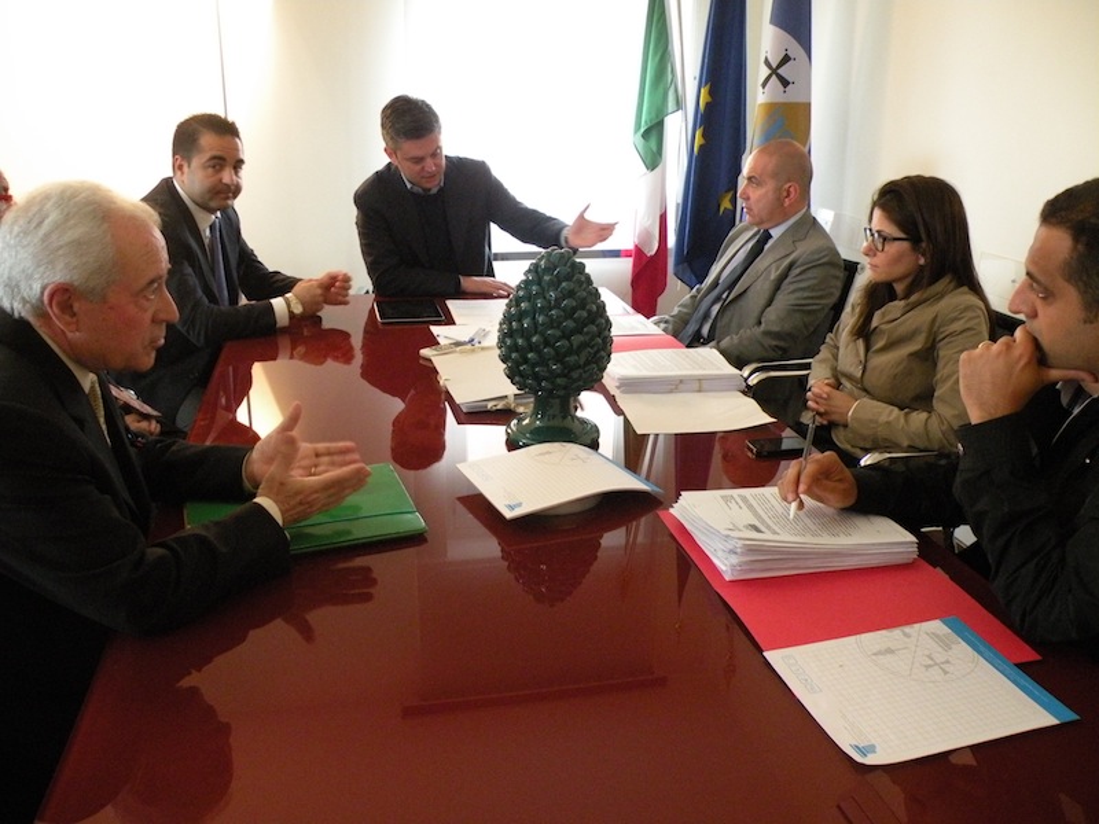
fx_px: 857
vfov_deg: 51.4
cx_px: 550
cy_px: 412
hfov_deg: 65.3
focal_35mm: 27
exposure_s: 1/30.3
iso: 400
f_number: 2.8
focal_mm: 4.7
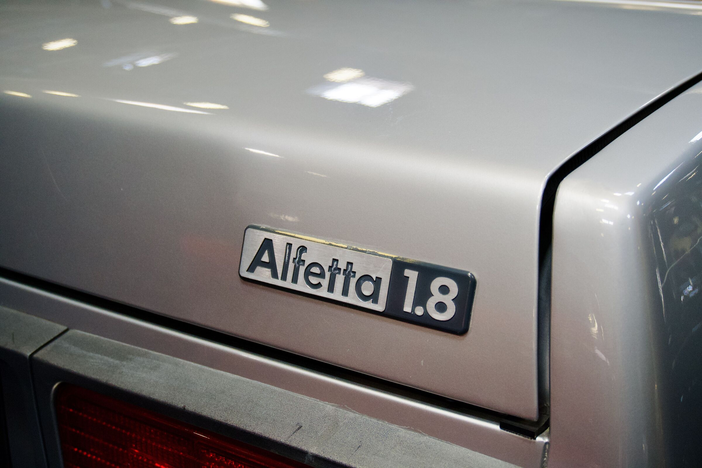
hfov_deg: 42.3
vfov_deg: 28.9
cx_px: 351
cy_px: 234
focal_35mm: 46
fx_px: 907
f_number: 5
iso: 1600
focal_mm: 31
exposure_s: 1/160
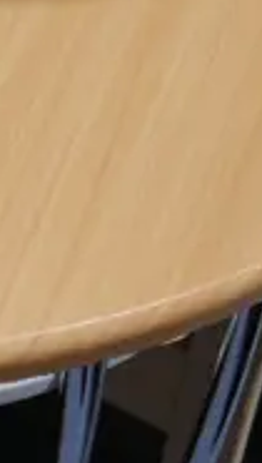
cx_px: -601
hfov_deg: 6.4
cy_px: 220
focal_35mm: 168
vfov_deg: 12.8
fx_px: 2069
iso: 200
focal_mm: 14
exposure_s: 1/60
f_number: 3.5
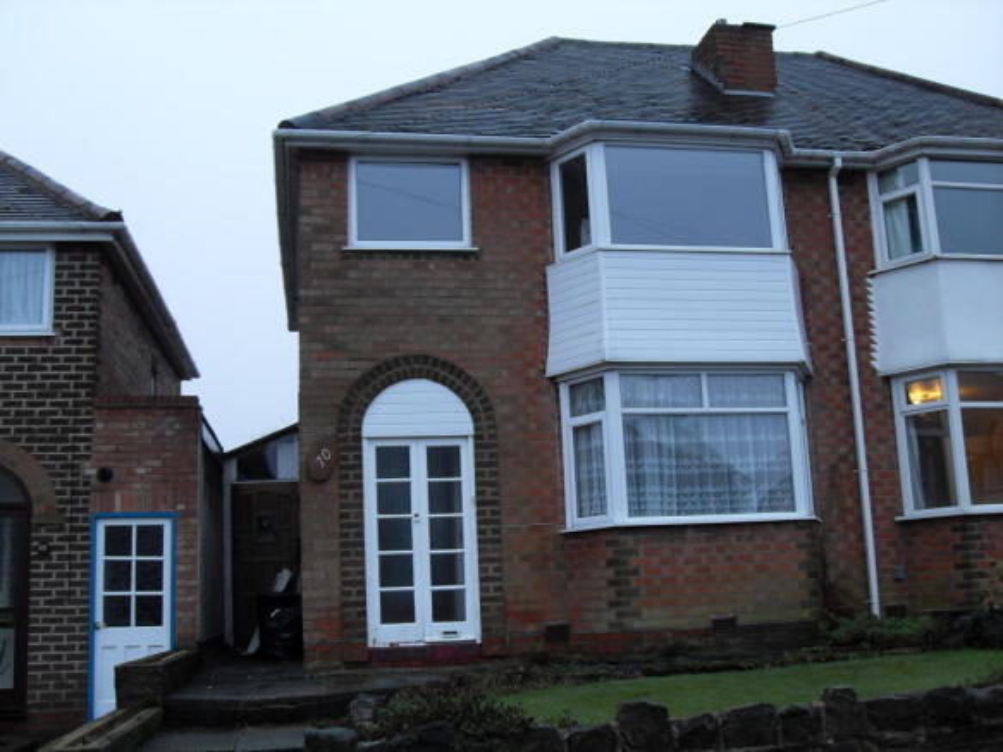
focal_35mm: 37
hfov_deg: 50.1
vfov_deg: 38.7
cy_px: 376
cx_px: 502
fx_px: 1072
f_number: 2.8
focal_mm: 6.3
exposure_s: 1/60
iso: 100
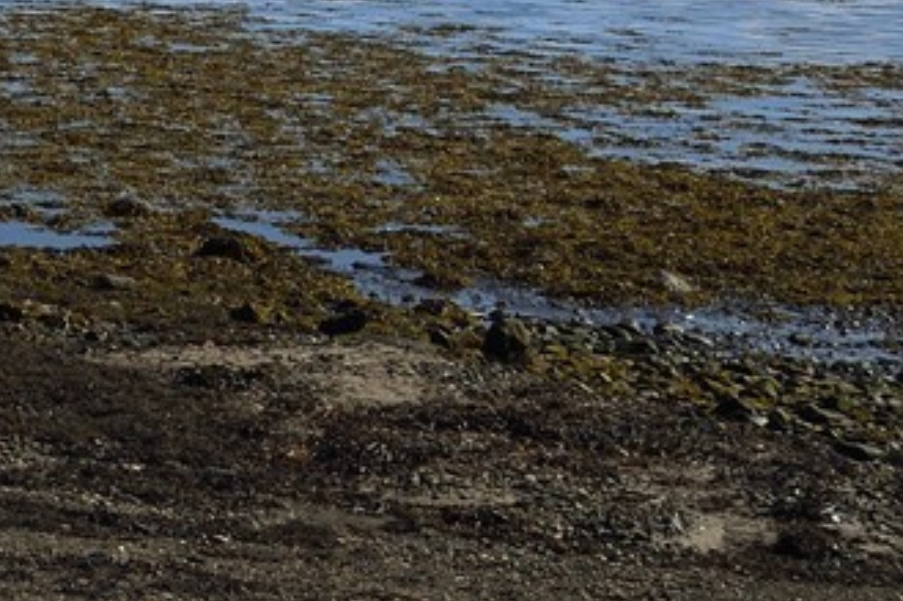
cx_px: -1285
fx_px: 3535
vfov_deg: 9.5
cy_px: -217
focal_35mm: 141
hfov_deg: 11.8
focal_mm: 29
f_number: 14
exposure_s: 1/200
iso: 200
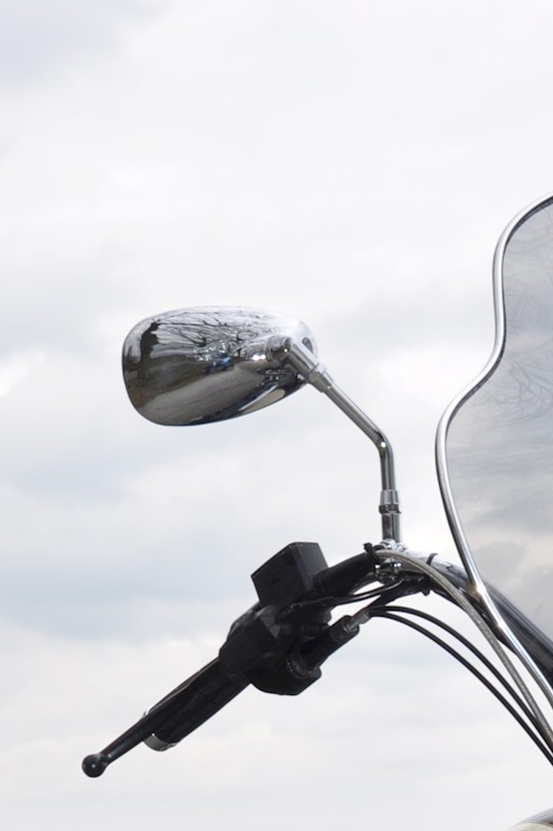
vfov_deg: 11.9
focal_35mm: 168
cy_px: 1046
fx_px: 3879
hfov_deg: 8.1
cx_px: 633
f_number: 10
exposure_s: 1/200
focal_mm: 32
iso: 200
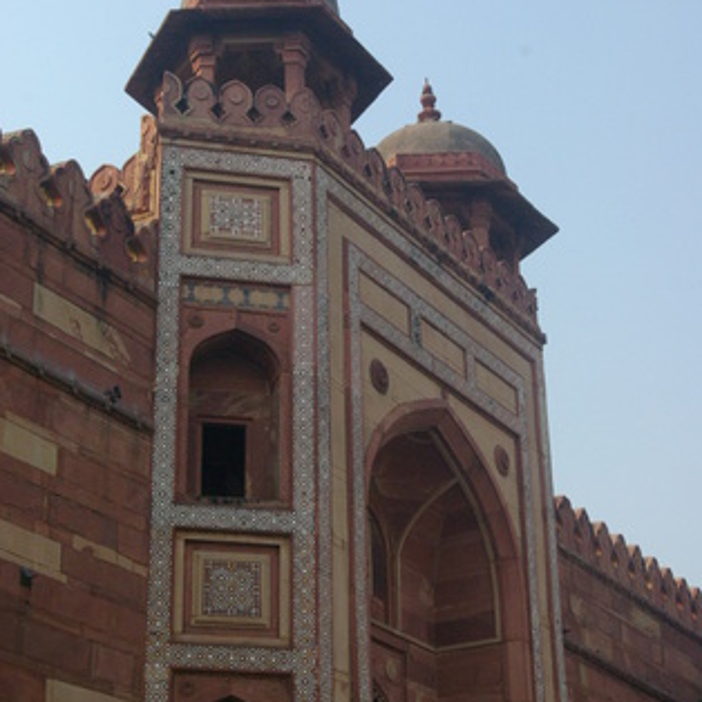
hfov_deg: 23.4
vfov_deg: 23.3
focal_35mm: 74
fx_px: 1698
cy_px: 396
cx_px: 351
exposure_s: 1/250
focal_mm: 38
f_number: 9.5
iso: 800
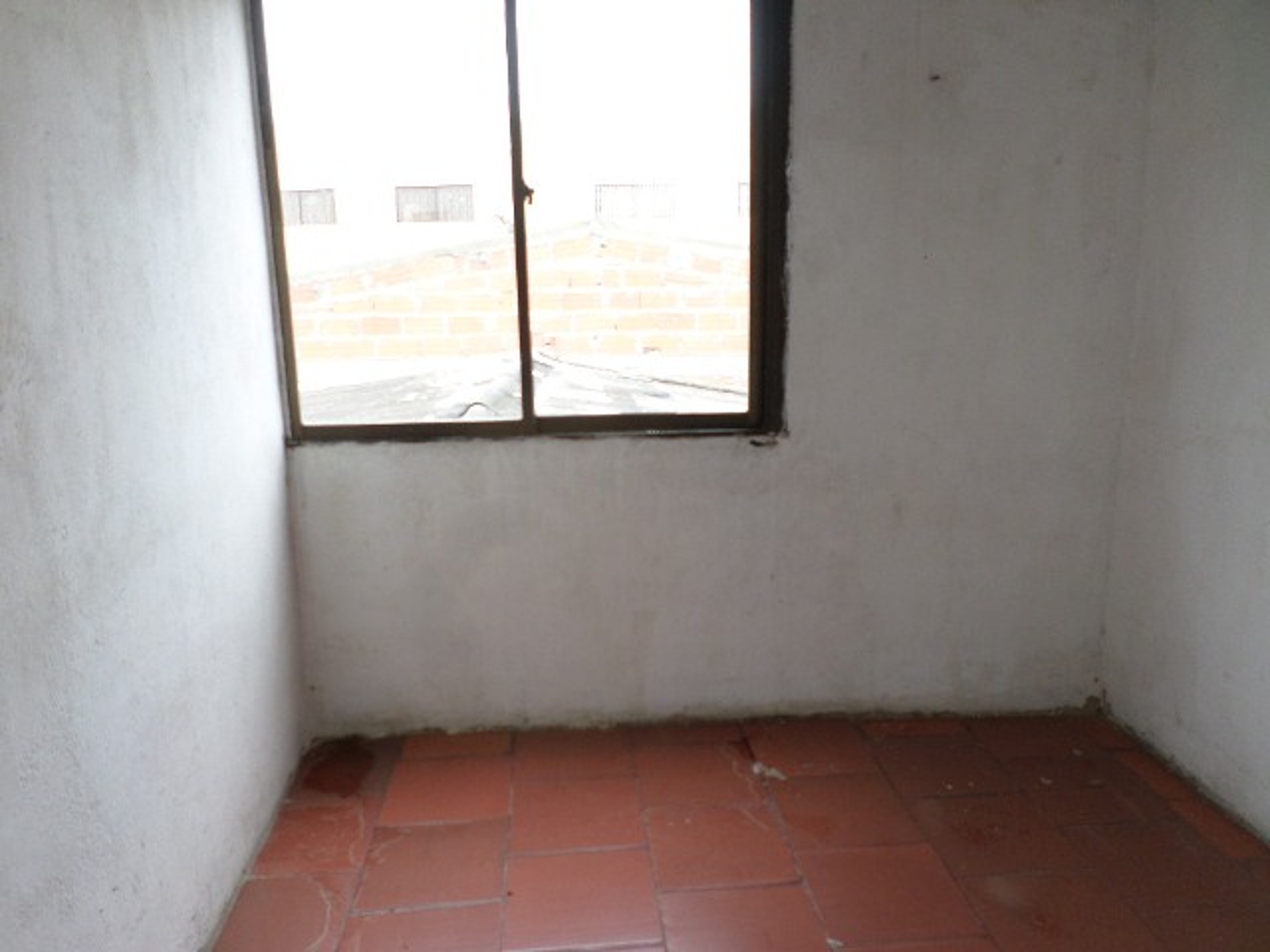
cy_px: 476
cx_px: 635
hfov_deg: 69.4
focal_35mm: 25
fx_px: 917
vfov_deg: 54.9
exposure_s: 1/90
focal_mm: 4.5
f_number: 2.5
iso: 80
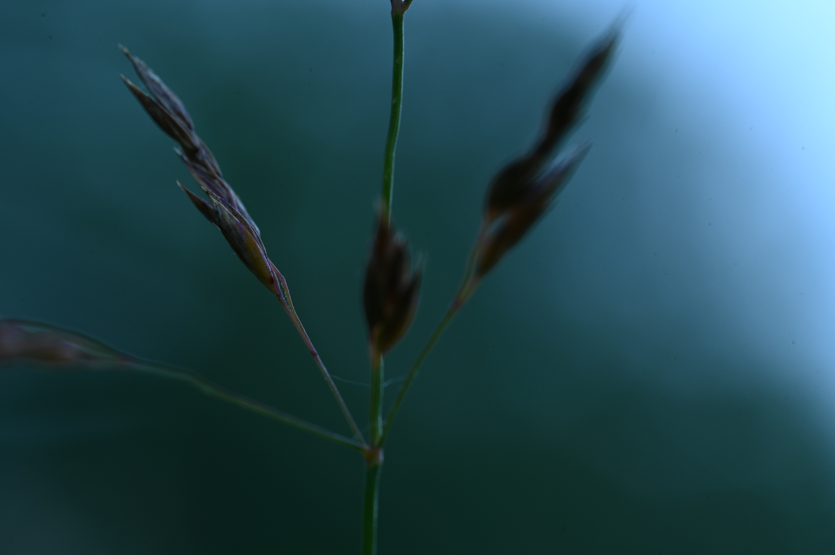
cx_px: 418
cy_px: 278
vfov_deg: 13.0
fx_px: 2434
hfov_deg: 19.5
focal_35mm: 105
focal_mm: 105
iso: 640
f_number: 16
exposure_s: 1/100
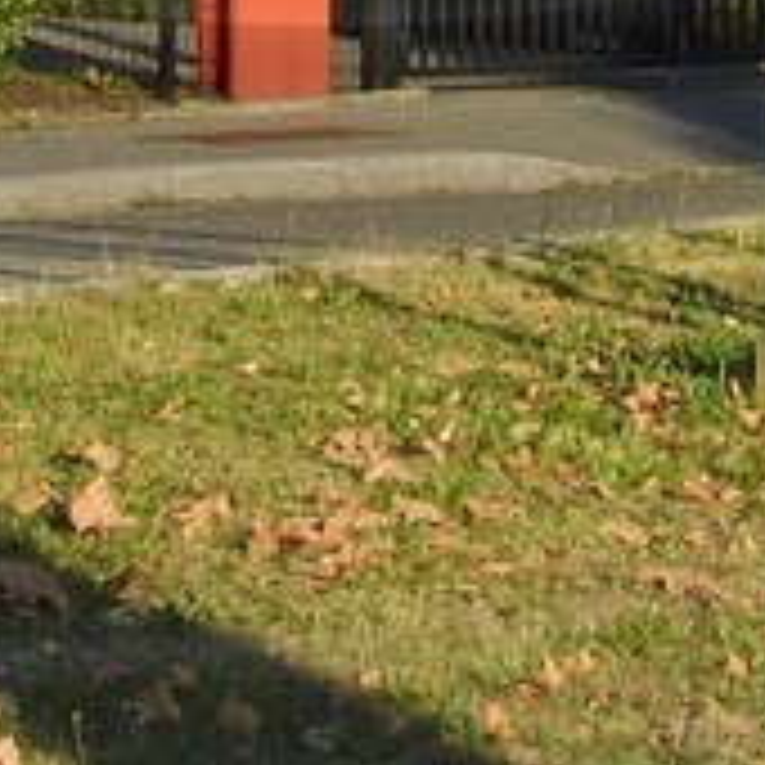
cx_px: 324
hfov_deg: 5.8
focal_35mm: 303
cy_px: -1624
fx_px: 7576
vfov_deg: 5.4
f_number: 10
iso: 200
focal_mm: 38
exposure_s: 1/250
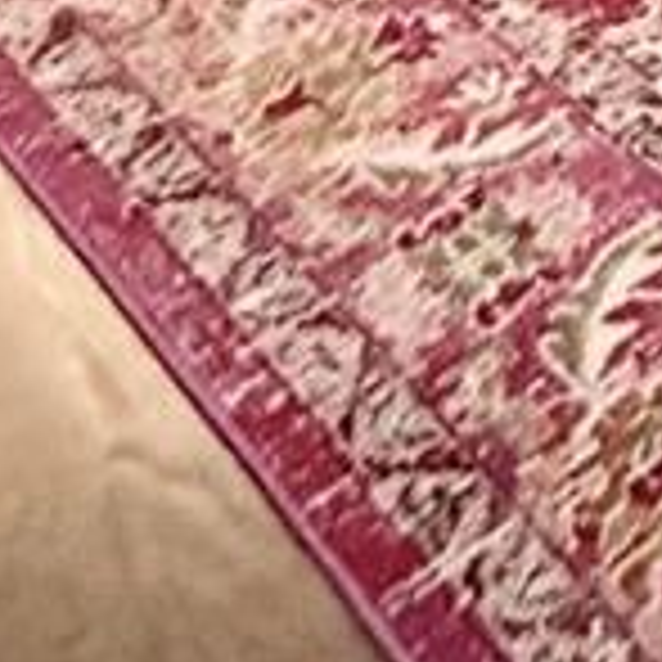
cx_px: 1680
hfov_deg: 12.6
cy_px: -1058
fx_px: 2185
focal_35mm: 101
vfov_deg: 12.4
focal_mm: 2.22
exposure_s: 1/40
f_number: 2.2
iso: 1600
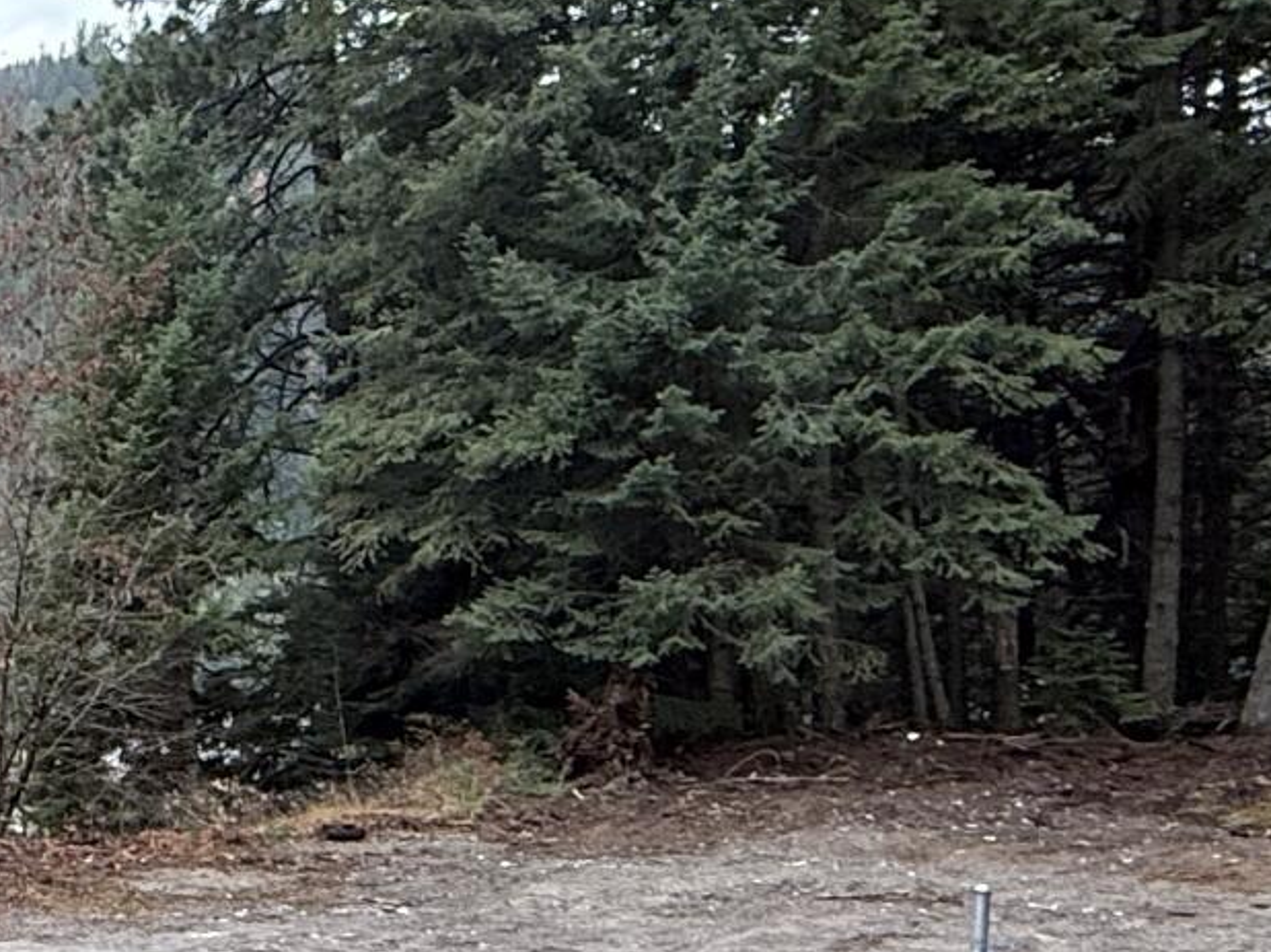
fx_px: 2496
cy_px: 705
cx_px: -689
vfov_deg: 21.4
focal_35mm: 68
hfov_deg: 22.7
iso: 80
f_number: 2.2
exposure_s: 1/99
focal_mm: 2.22
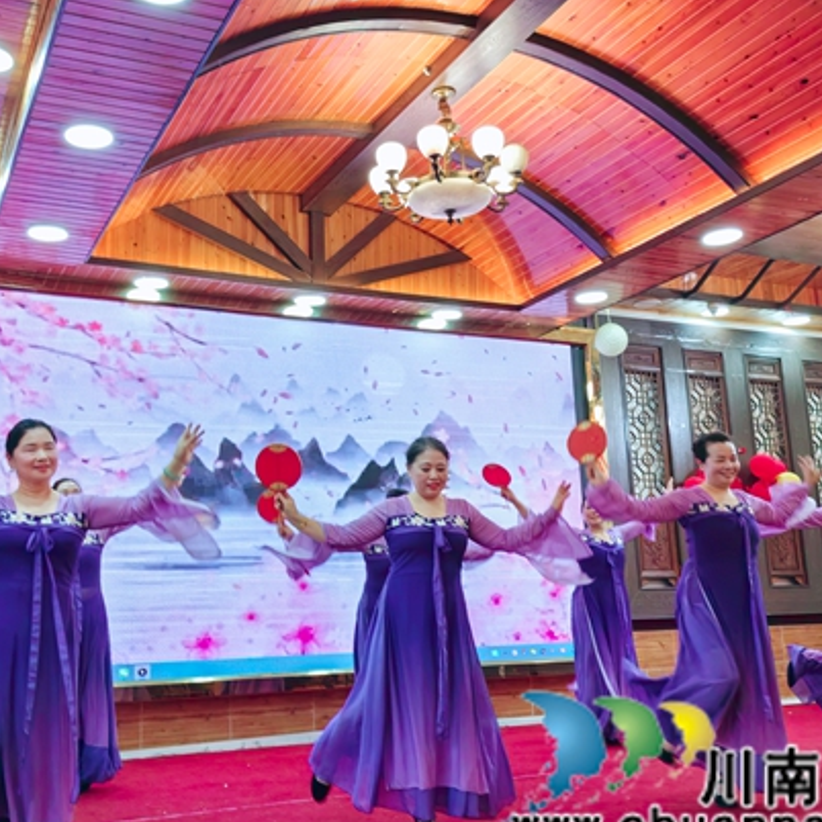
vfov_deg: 43.9
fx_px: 1021
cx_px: 341
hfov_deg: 43.7
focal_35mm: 38
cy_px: 407
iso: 80
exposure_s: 1/83
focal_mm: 5.52
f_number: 1.9
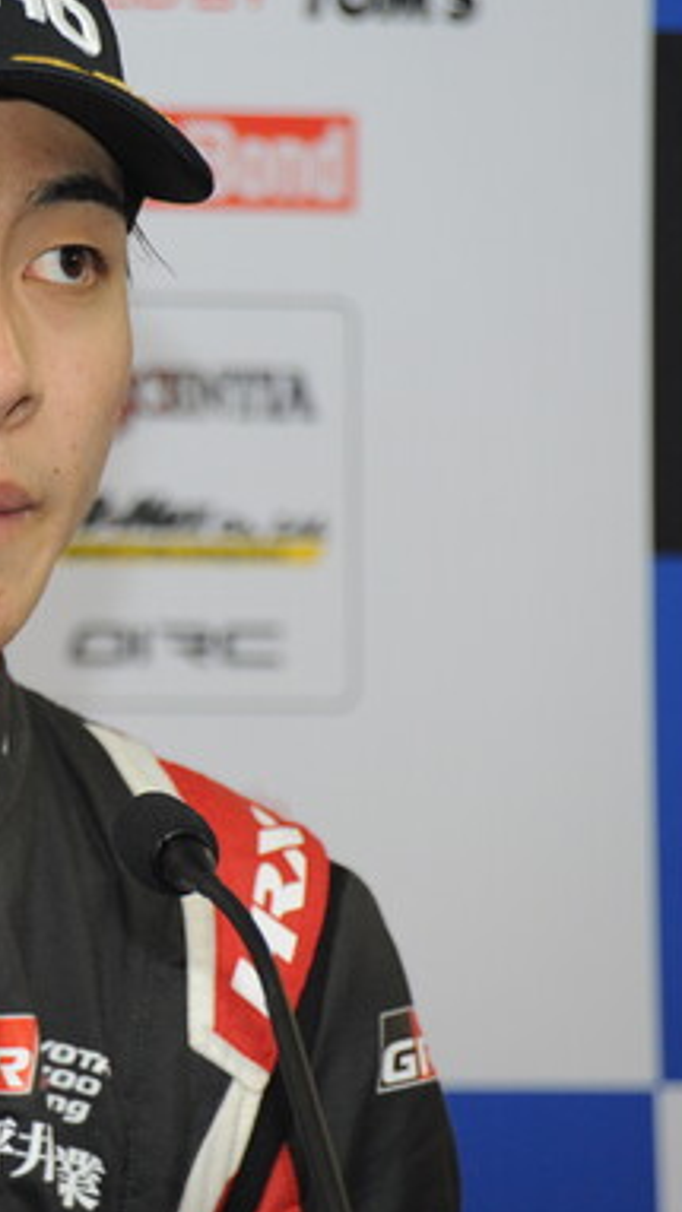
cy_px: 543
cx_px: -51
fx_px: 10797
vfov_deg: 6.4
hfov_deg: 3.6
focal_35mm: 336
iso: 1600
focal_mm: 170
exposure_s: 1/250
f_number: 5.6
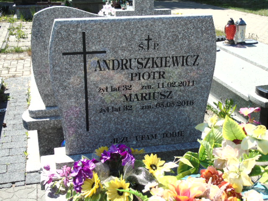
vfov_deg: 31.5
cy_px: 100
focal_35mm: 46
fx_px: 356
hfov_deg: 41.2
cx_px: 134
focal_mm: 8.2
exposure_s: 1/400
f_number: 4.1
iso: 80
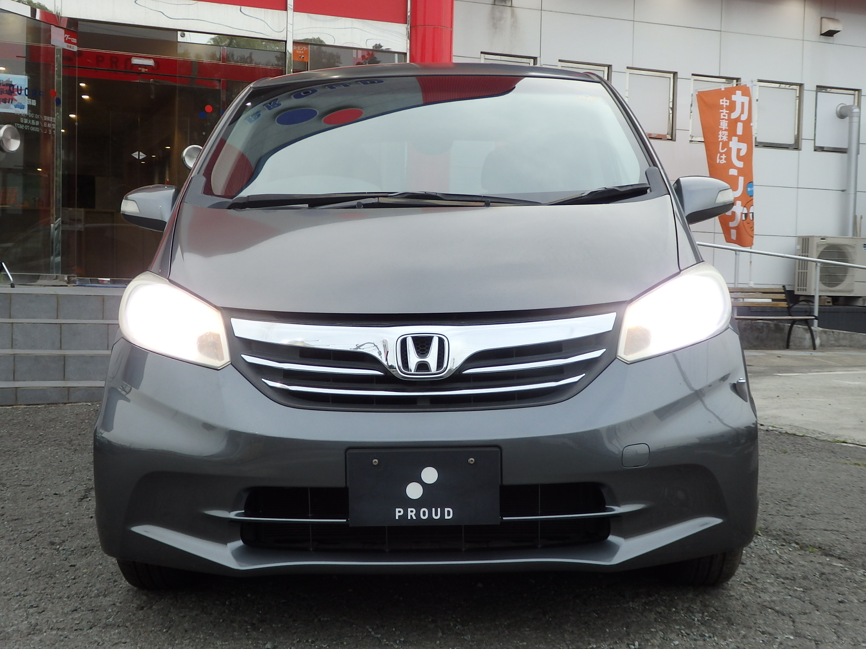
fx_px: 1126
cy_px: 324
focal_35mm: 45
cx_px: 433
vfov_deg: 32.2
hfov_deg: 42.1
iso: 125
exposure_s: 1/160
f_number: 3.8
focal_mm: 8
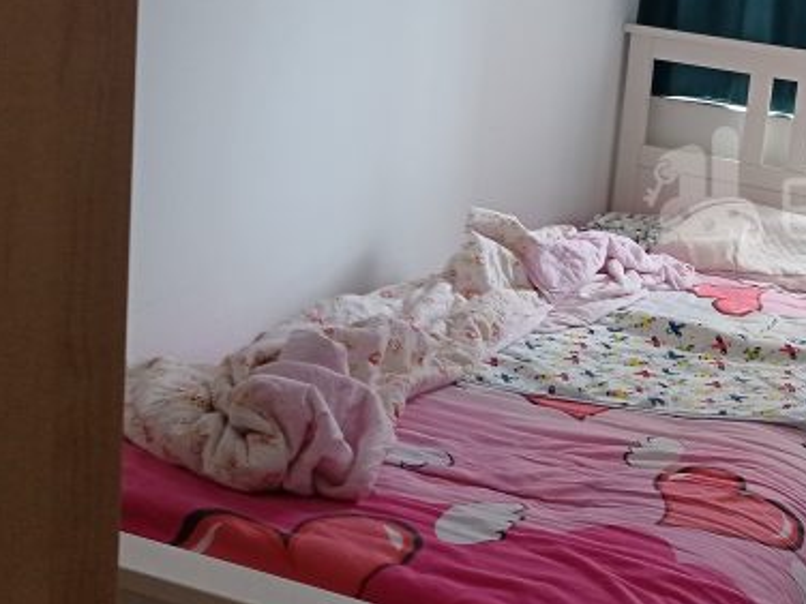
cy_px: 186
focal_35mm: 51
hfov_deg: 34.0
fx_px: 1187
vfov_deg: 28.3
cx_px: 815
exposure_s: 1/33.3
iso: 932
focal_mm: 5.25
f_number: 1.75
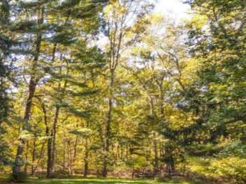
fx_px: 299
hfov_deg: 30.7
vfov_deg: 31.4
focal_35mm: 42
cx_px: -100
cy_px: 190
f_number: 2.2
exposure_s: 1/177
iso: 76
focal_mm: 1.83
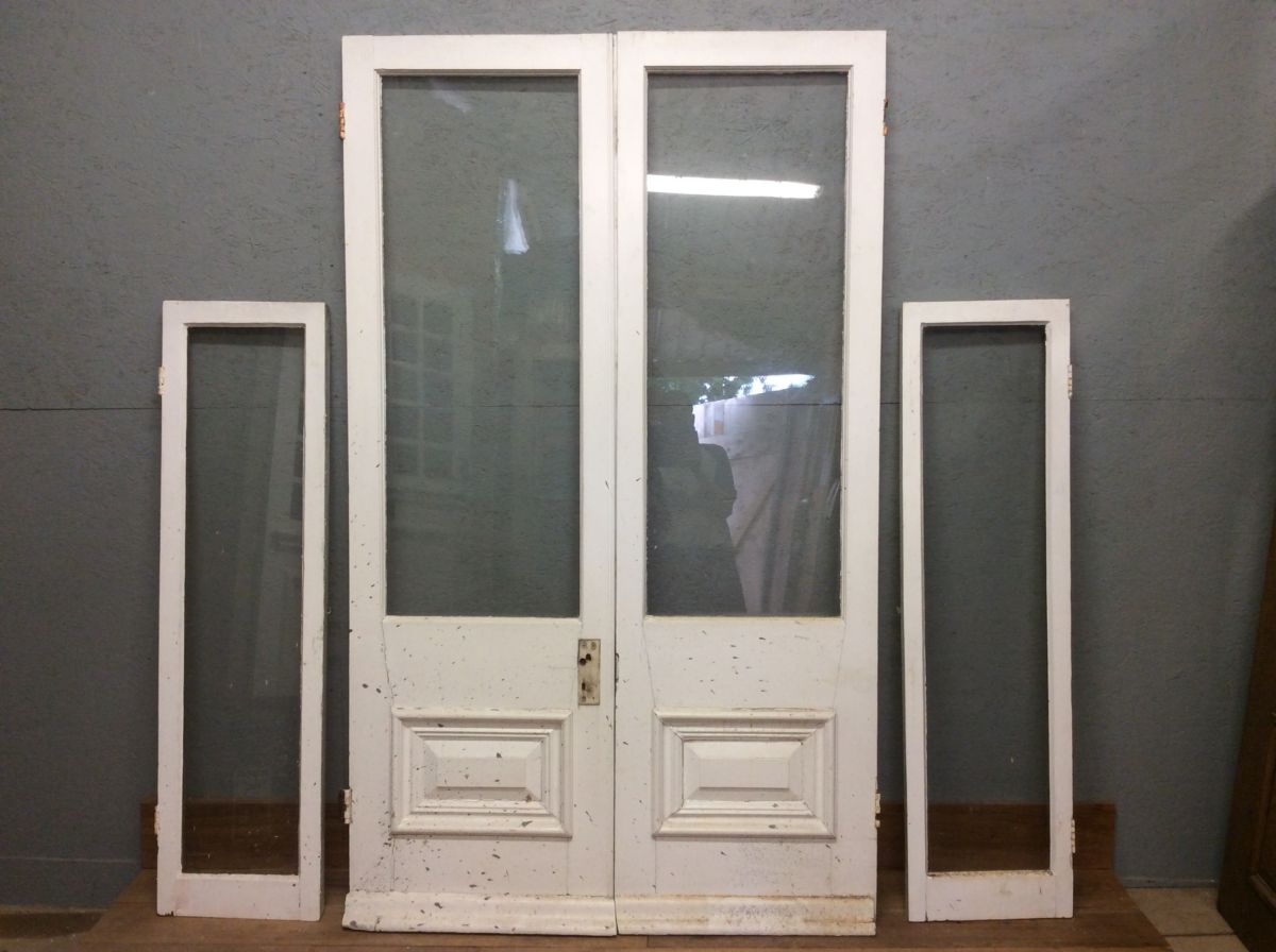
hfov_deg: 56.9
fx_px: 1178
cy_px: 476
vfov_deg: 44.0
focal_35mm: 32
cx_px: 638
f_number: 2.4
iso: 64
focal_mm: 3.3
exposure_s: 1/25
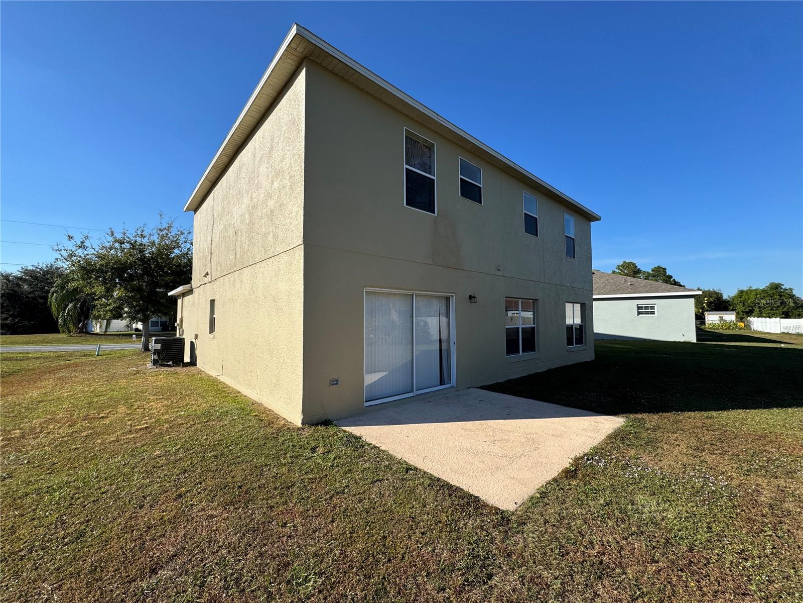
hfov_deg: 102.1
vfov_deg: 85.7
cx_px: 402
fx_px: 325
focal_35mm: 14
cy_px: 302
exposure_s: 1/1832
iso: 50
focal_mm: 2.22
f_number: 2.2
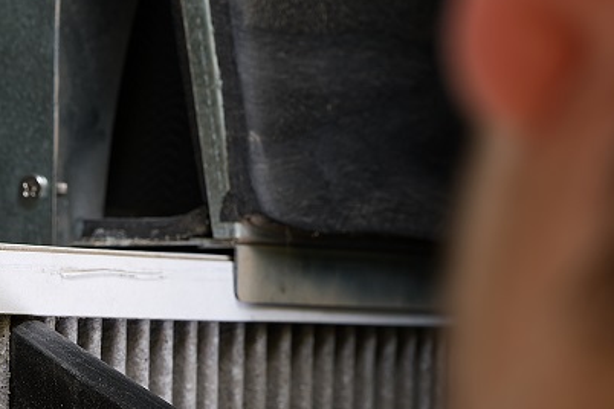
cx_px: -104
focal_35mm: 229
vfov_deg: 6.0
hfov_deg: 8.9
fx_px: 3905
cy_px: 451
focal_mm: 90
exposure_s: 1/250
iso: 50
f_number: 9
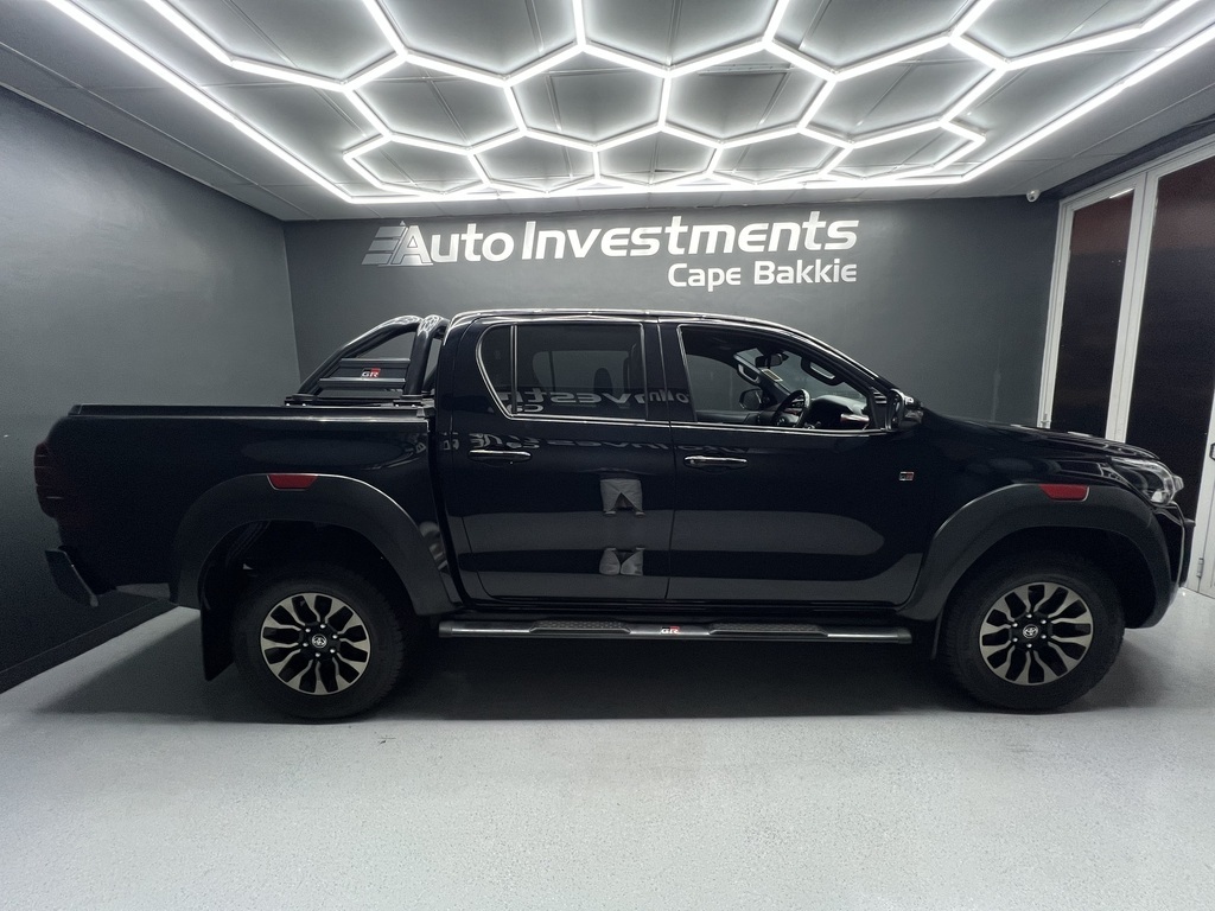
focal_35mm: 13
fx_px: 456
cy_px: 456
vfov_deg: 89.9
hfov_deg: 106.2
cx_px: 608
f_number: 1.8
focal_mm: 1.57
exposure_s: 1/100
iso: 160
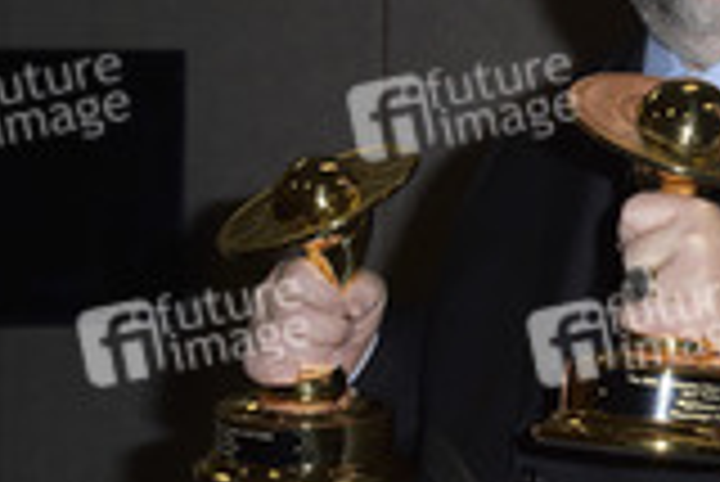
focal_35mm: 101
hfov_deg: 18.6
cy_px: 221
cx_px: 972
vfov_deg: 13.6
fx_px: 2022
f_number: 6.3
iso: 400
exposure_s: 1/250
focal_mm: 36
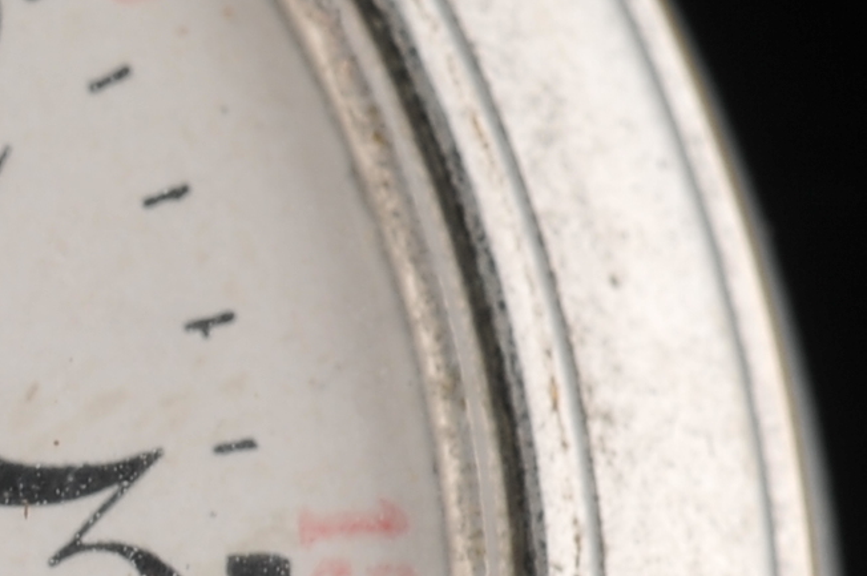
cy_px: 588
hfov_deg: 4.6
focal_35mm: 444
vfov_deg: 3.1
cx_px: -1090
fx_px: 10680
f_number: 14
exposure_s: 1/200
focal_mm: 60
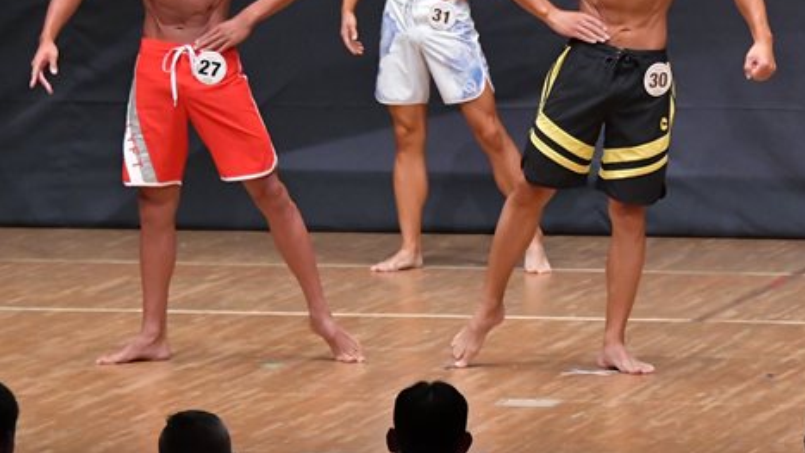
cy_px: 102
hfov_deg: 6.1
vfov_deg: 3.5
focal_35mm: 351
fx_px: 7494
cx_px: 556
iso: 6400
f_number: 5.6
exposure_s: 1/400
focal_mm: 135
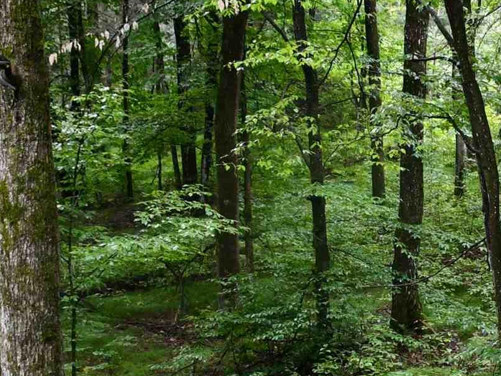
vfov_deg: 14.8
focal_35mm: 99
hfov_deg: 18.3
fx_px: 1432
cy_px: 303
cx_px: 681
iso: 640
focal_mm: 18
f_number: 3.5
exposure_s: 1/250
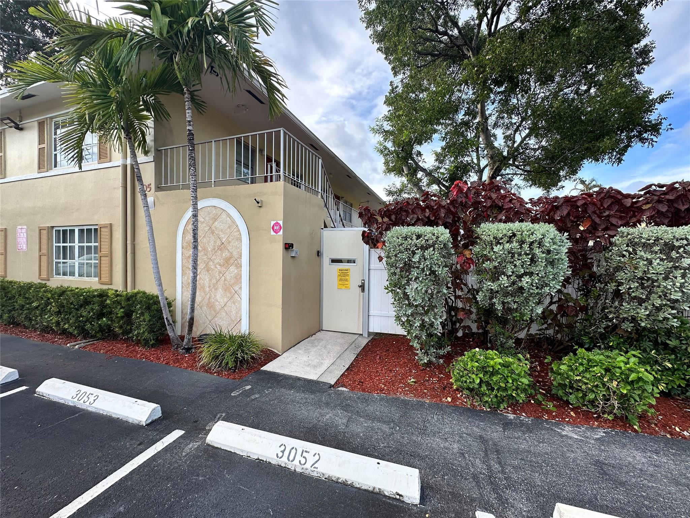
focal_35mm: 14
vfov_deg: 85.7
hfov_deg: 102.1
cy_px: 259
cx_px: 345
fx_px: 279
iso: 40
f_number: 2.2
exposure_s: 1/296
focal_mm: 2.22
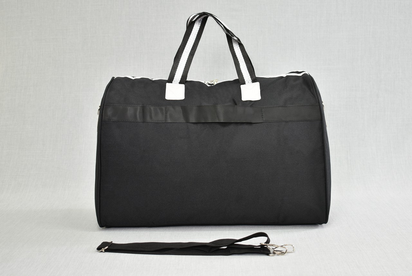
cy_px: 138
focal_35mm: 54
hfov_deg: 36.8
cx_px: 206
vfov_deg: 25.1
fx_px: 619
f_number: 4.8
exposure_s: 1/4
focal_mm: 36
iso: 100
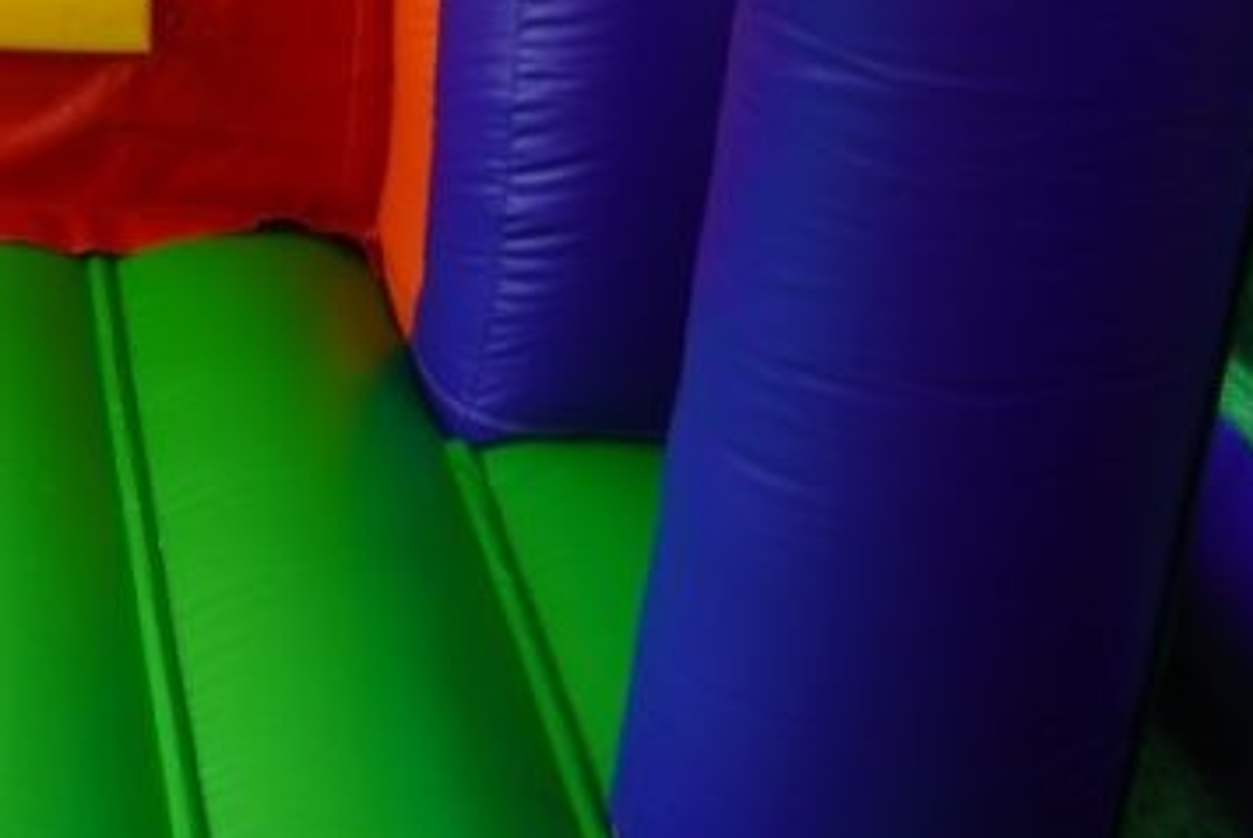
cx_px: -253
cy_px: -283
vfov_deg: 18.3
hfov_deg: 26.1
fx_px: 2403
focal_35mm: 69
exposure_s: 1/80
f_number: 4.5
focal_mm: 16
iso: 100
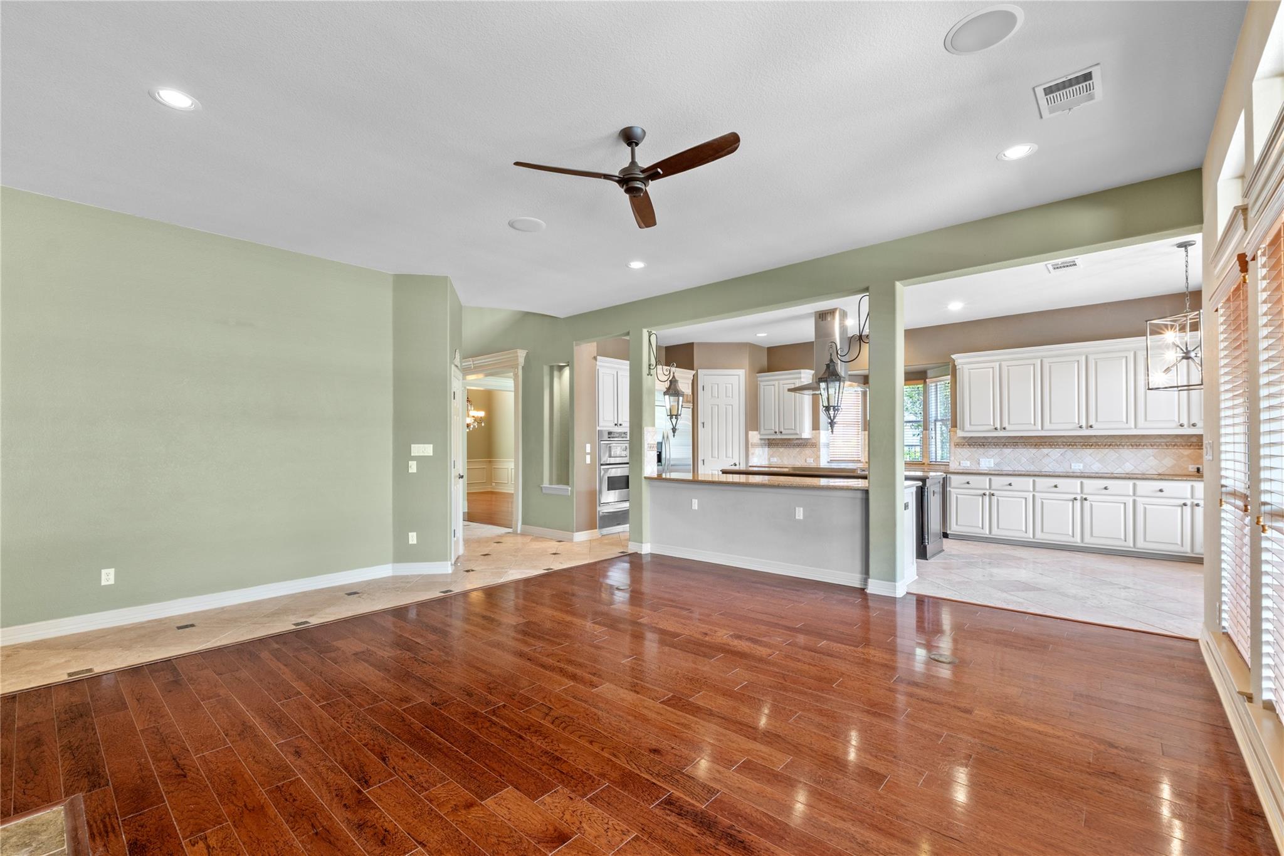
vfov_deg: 77.3
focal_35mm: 15
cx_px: 642
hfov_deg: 100.4
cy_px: 428
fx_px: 535
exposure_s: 5
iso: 250
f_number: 11
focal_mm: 10
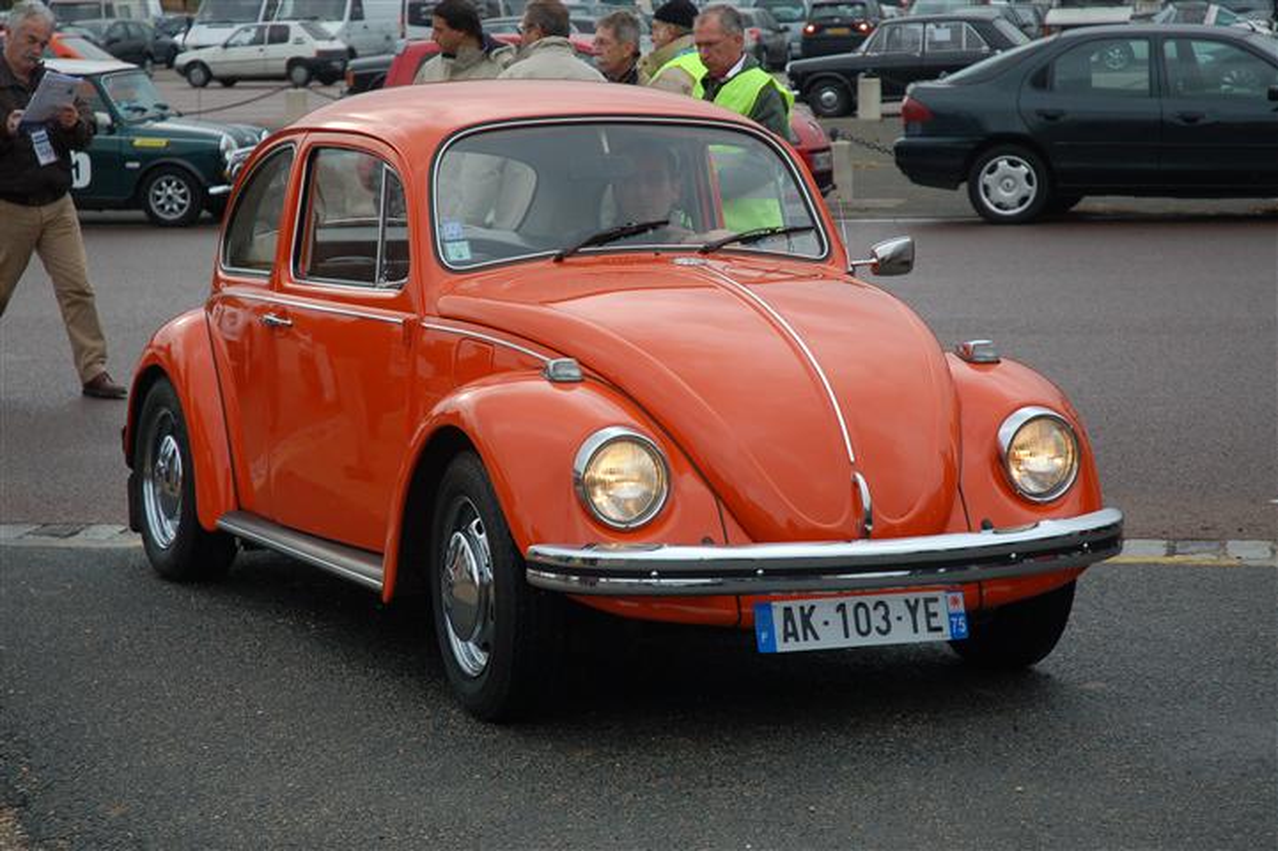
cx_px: 639
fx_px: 3300
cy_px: 426
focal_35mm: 93
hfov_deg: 21.9
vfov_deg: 14.7
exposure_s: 1/400
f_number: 5
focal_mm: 62
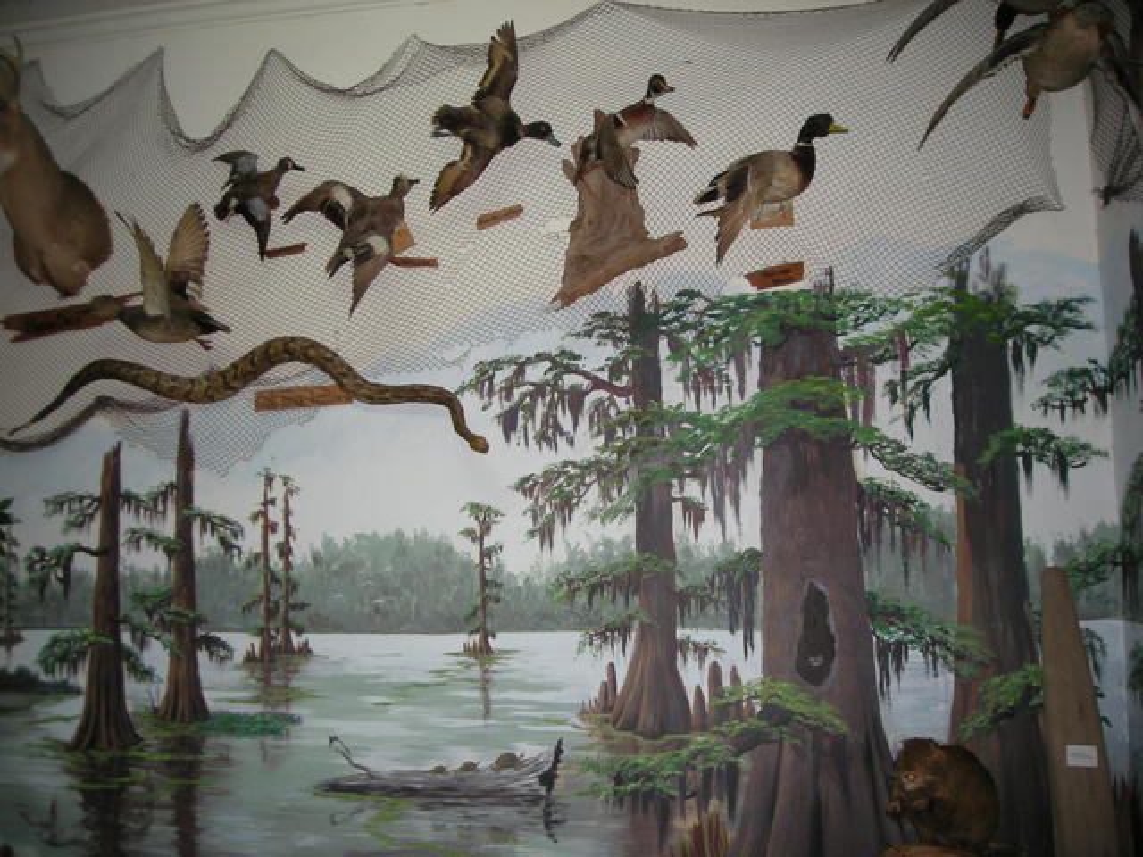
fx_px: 1156
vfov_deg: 40.7
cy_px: 428
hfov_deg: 52.6
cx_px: 572
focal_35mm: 35
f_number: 2.8
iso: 108
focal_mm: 5.7
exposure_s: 1/30
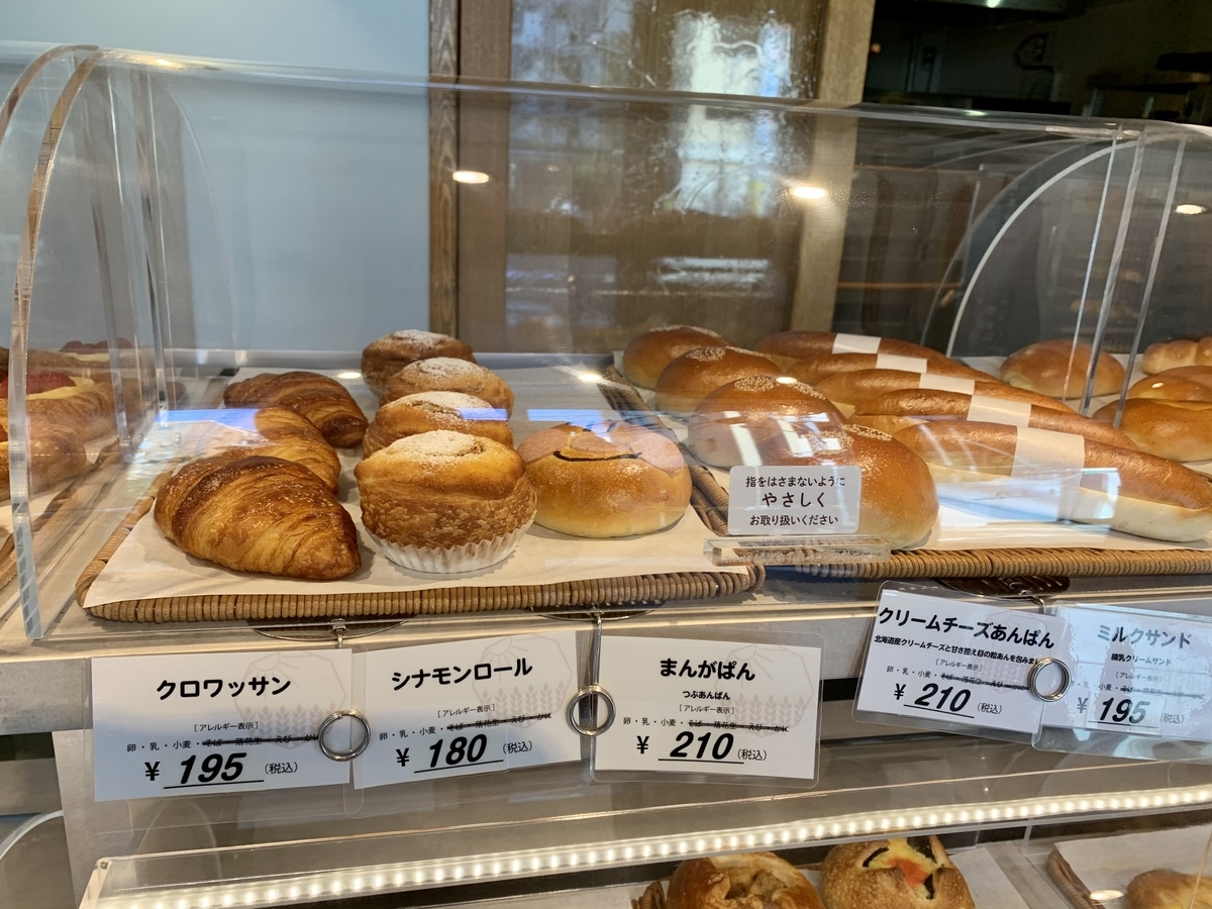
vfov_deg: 53.1
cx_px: 606
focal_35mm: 26
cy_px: 454
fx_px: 910
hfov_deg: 67.3
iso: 40
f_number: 1.8
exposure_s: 1/121
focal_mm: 4.25
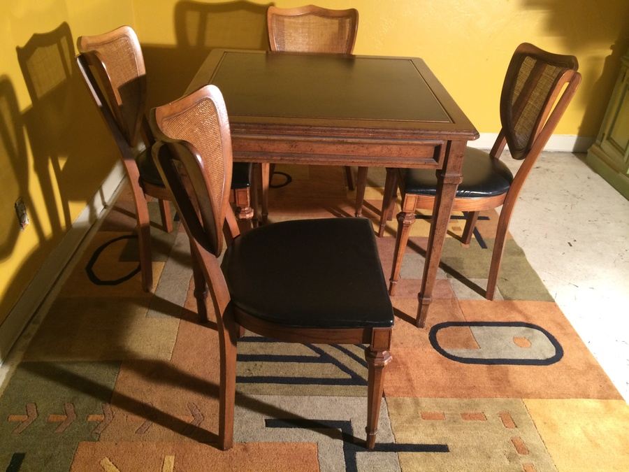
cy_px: 236
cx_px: 314
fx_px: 545
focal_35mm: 30
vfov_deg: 46.8
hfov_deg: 60.0
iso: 125
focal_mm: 4.12
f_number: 2.2
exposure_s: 1/30
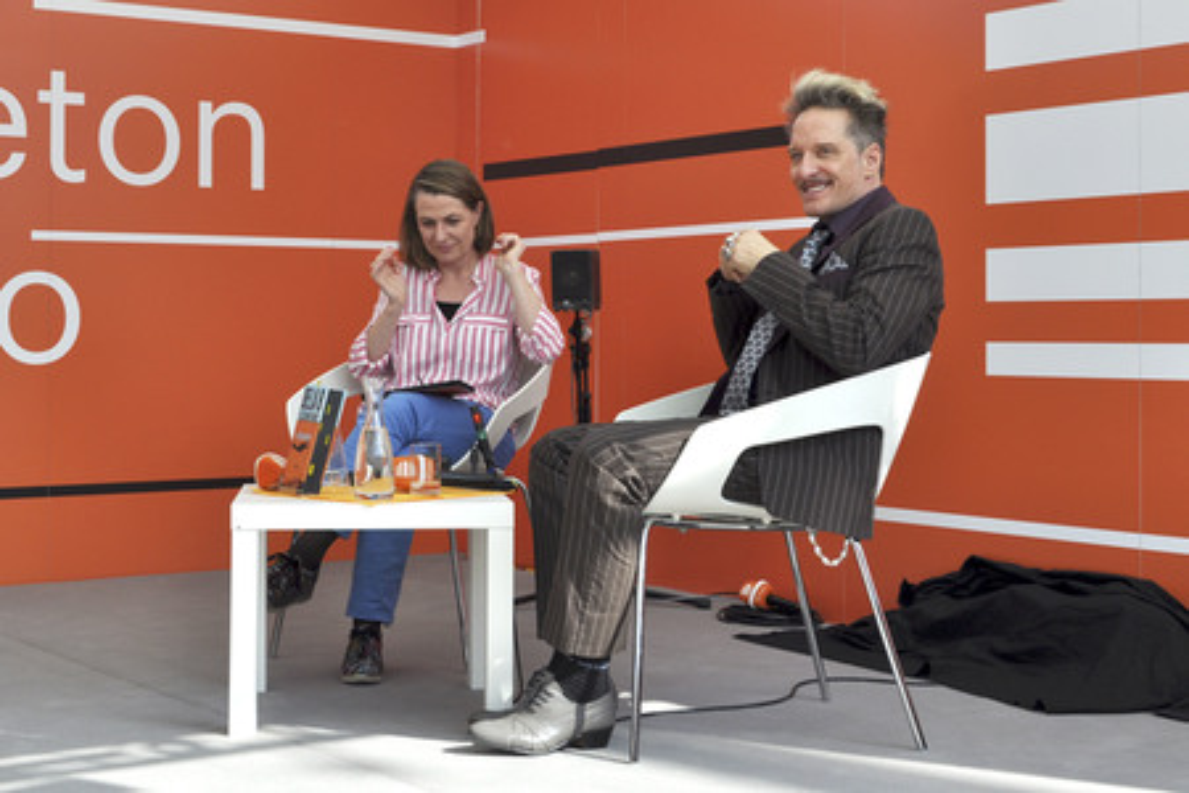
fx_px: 1486
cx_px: 594
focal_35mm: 45
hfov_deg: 43.6
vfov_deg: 29.9
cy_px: 396
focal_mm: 30
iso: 200
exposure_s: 1/200
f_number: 7.1
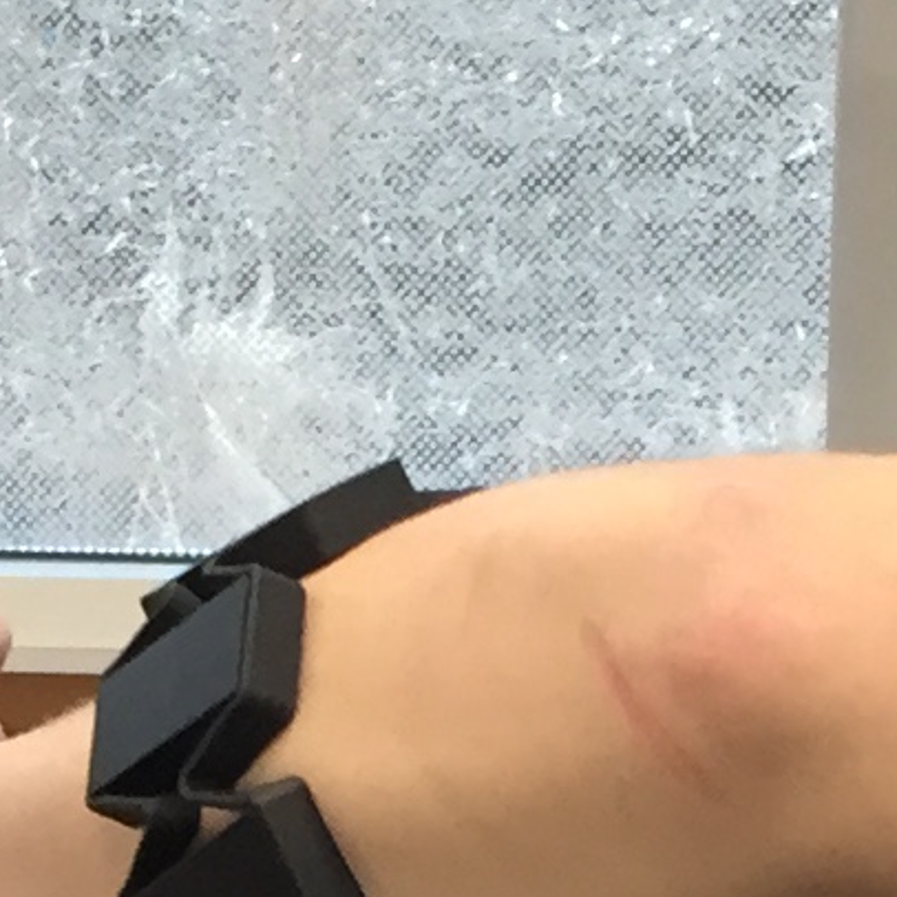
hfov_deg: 8.5
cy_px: 2342
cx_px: 356
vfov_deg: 7.7
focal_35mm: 206
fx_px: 6039
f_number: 2.2
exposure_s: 1/30
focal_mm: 4.15
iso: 64
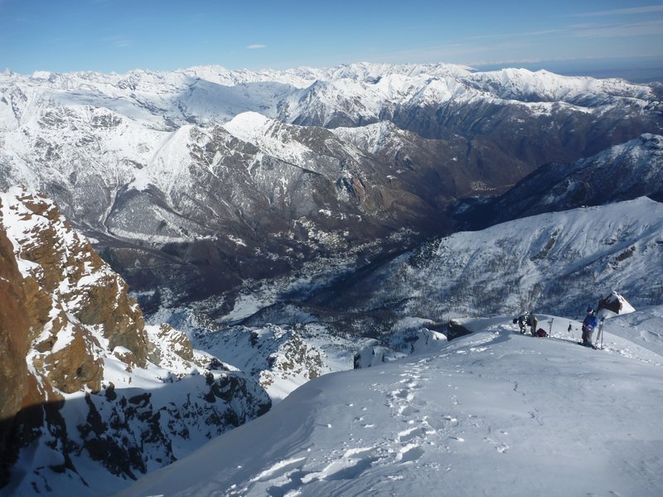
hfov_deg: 63.4
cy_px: 248
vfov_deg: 49.7
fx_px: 536
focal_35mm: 28
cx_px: 332
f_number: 10
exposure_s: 1/200
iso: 80
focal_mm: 4.9
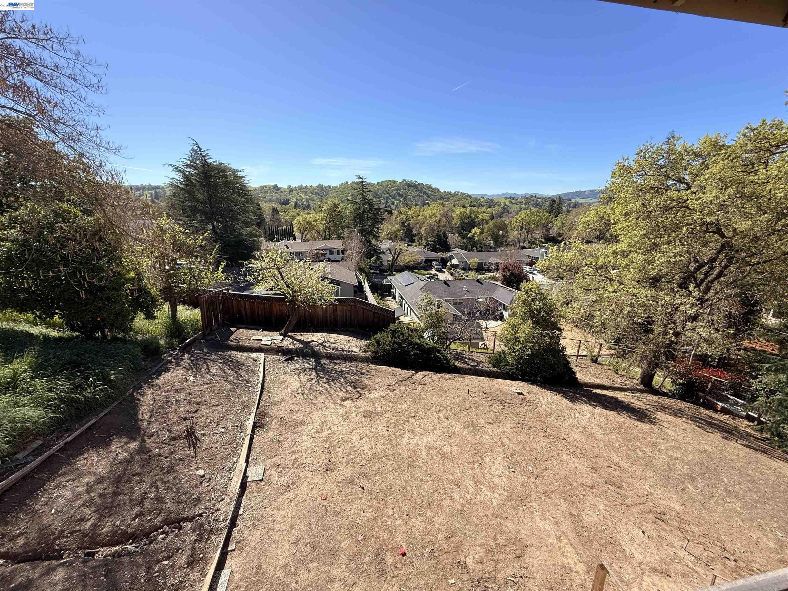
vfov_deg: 85.7
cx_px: 394
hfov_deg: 102.1
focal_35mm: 14
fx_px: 319
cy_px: 296
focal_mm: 2.22
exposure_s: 1/1259
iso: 64
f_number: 2.2
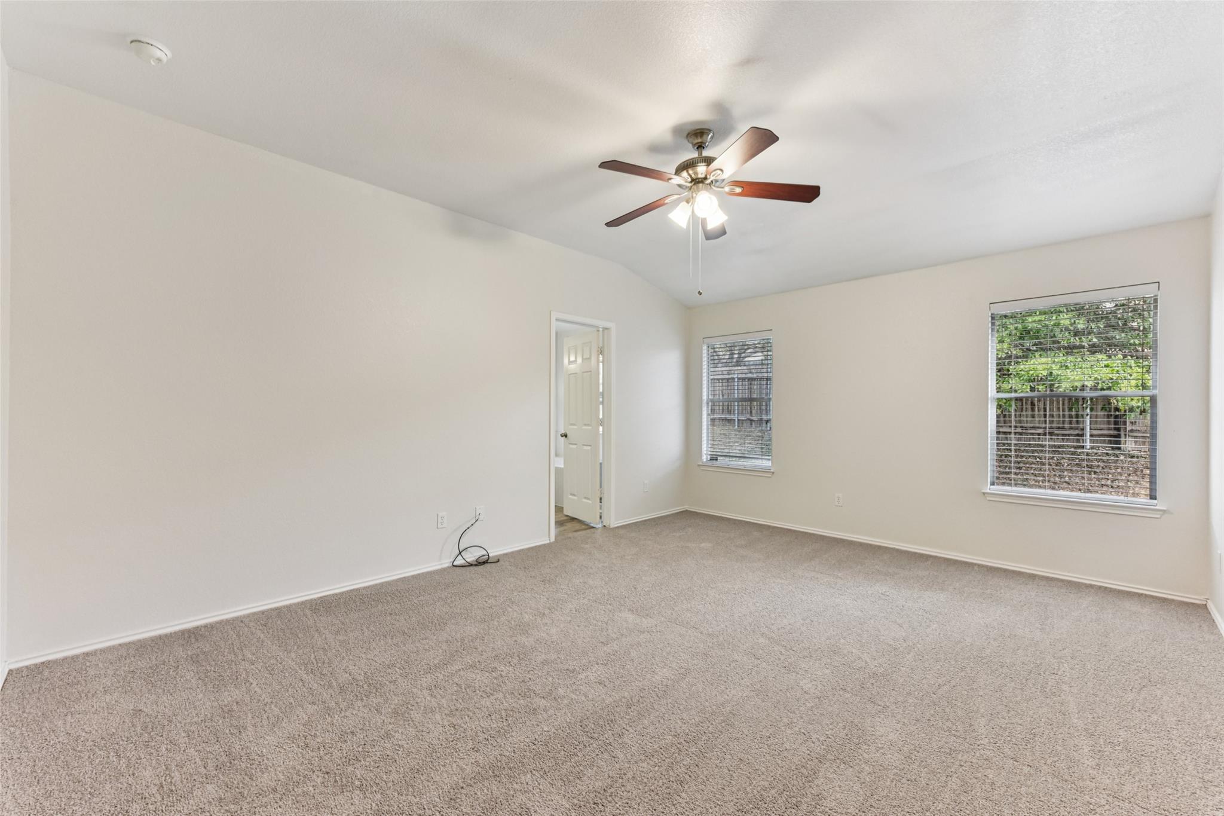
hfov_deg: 100.4
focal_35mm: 15
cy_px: 408
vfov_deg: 77.3
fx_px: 510
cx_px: 612
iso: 800
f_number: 8
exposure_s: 1/40
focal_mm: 15
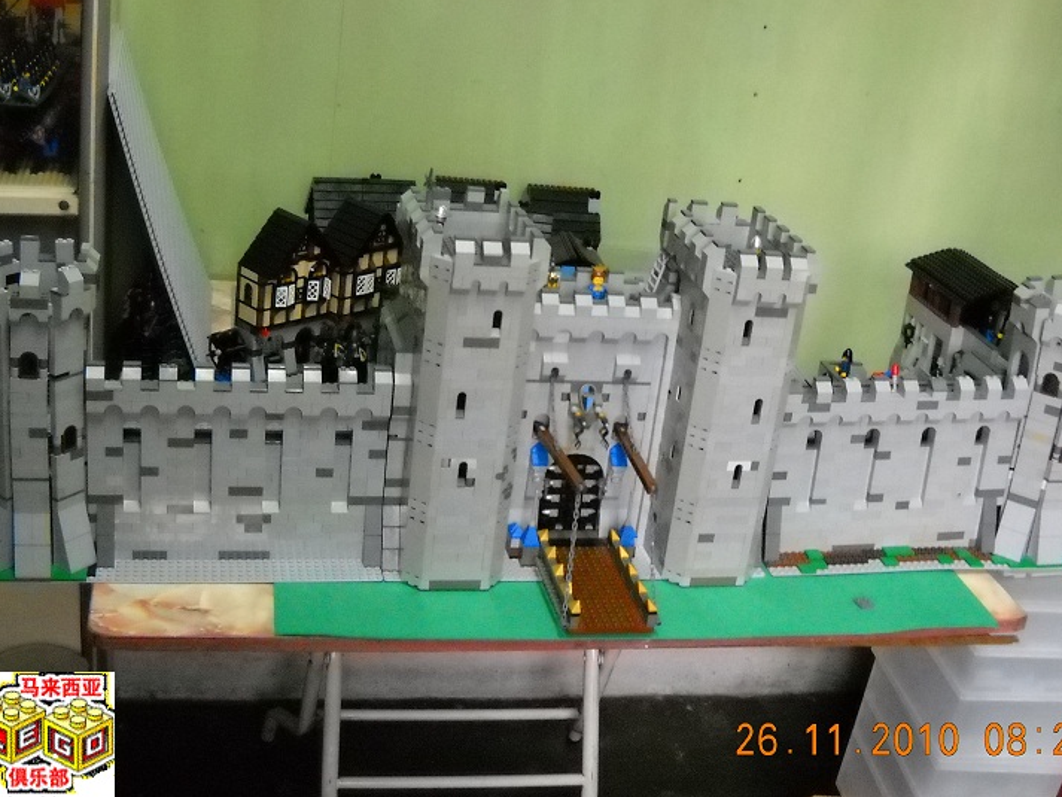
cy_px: 386
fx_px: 1411
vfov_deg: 31.5
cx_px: 548
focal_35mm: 46
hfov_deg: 41.2
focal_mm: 6.72
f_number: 3.1
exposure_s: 1/15
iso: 800
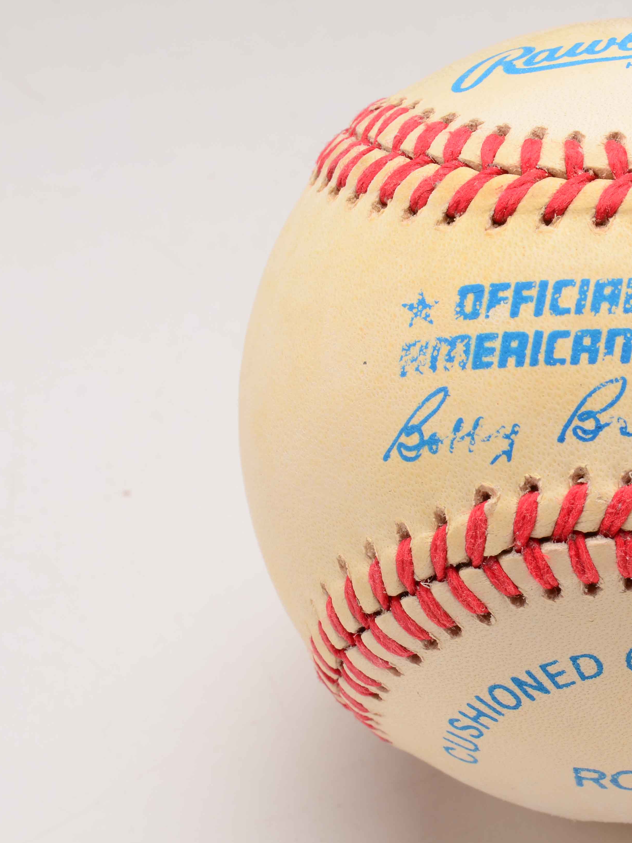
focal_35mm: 120
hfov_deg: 12.2
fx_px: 2914
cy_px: 422
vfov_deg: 16.5
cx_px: 627
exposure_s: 1/160
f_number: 20
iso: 100
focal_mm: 55
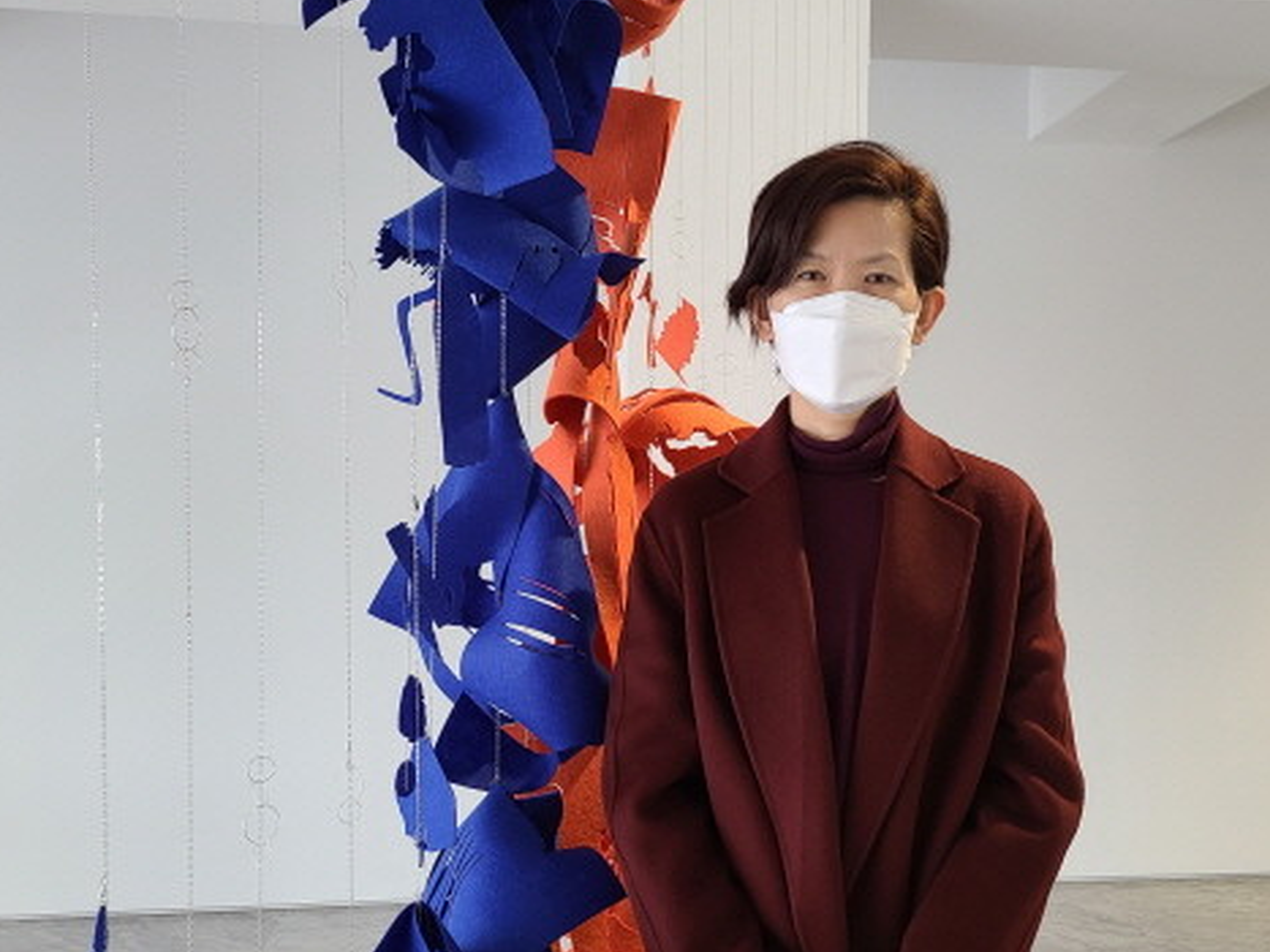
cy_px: 562
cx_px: 753
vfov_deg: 36.7
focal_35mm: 39
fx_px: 1430
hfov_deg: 47.6
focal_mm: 5.4
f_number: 1.8
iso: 200
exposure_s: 1/59
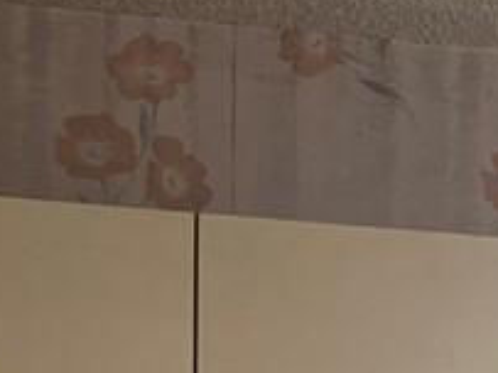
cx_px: 689
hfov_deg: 9.4
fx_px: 2947
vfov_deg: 6.6
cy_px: 1104
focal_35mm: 205
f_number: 1.5
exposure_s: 1/60
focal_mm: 5.7
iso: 64
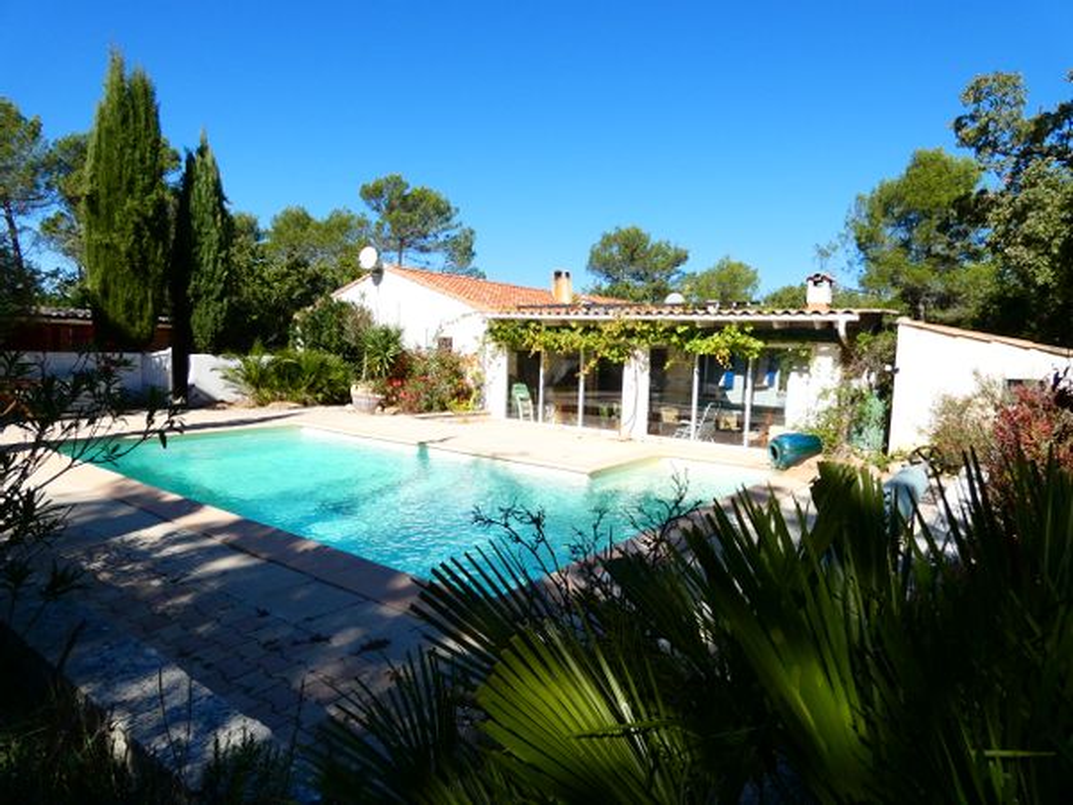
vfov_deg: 66.0
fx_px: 620
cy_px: 402
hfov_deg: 81.7
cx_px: 536
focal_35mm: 20
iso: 80
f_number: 3.5
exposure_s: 1/800
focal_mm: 3.6
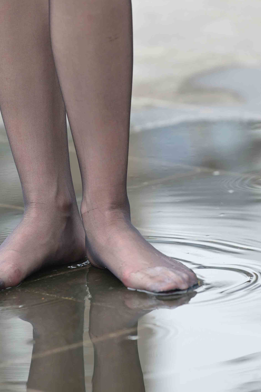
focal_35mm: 327
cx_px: 77
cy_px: 166
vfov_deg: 6.3
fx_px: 3555
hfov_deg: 4.2
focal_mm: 200
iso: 200
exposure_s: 1/320
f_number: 4
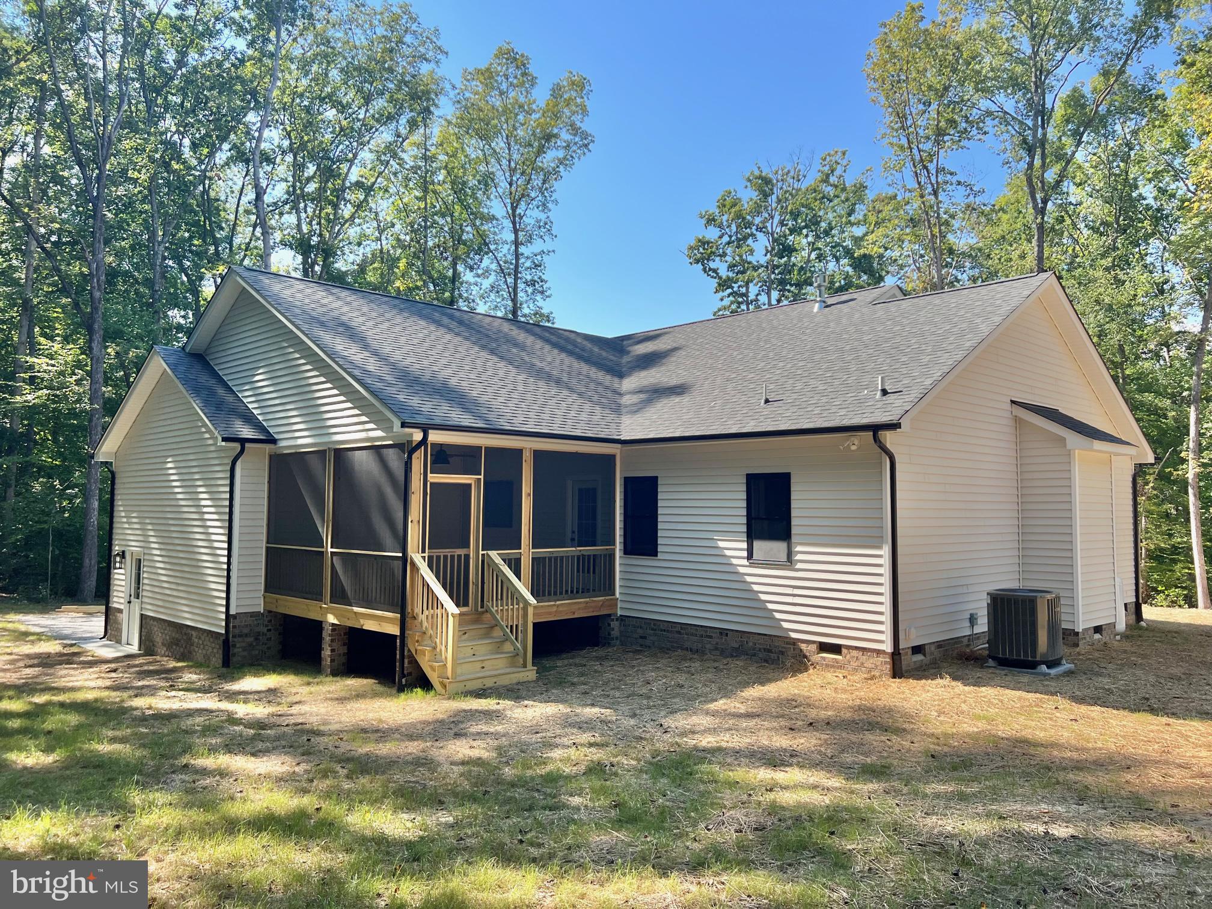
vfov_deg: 53.1
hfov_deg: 67.3
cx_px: 606
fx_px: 910
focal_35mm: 26
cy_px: 454
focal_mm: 5.7
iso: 50
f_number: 1.5
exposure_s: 1/1311
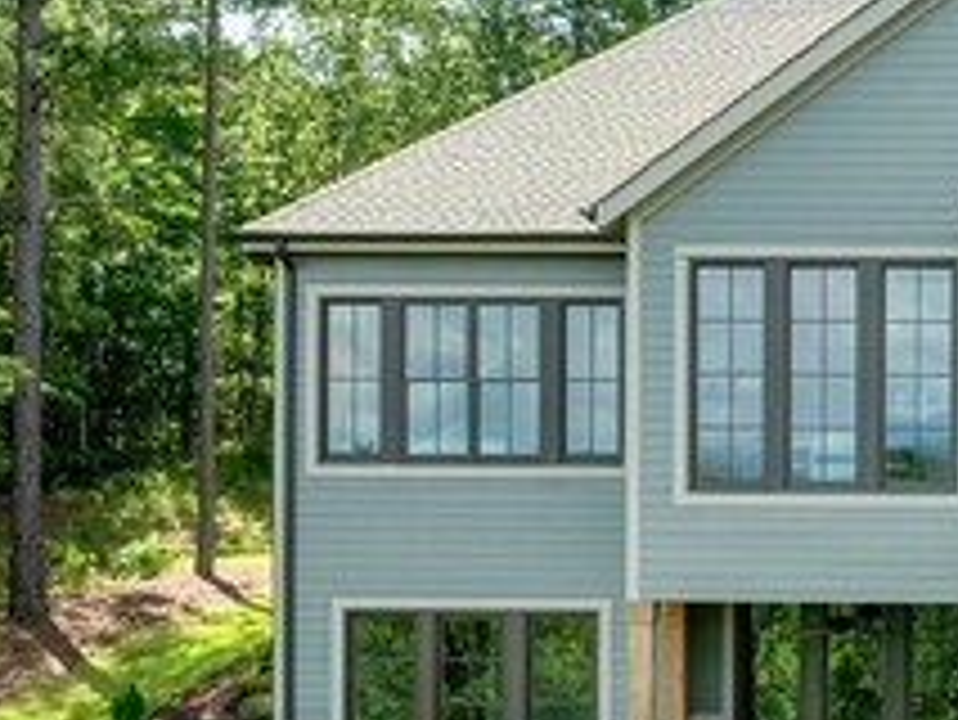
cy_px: 536
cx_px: 1048
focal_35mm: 72
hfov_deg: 25.1
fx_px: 1994
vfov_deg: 20.3
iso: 100
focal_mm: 12.29
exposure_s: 1/320
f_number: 5.6
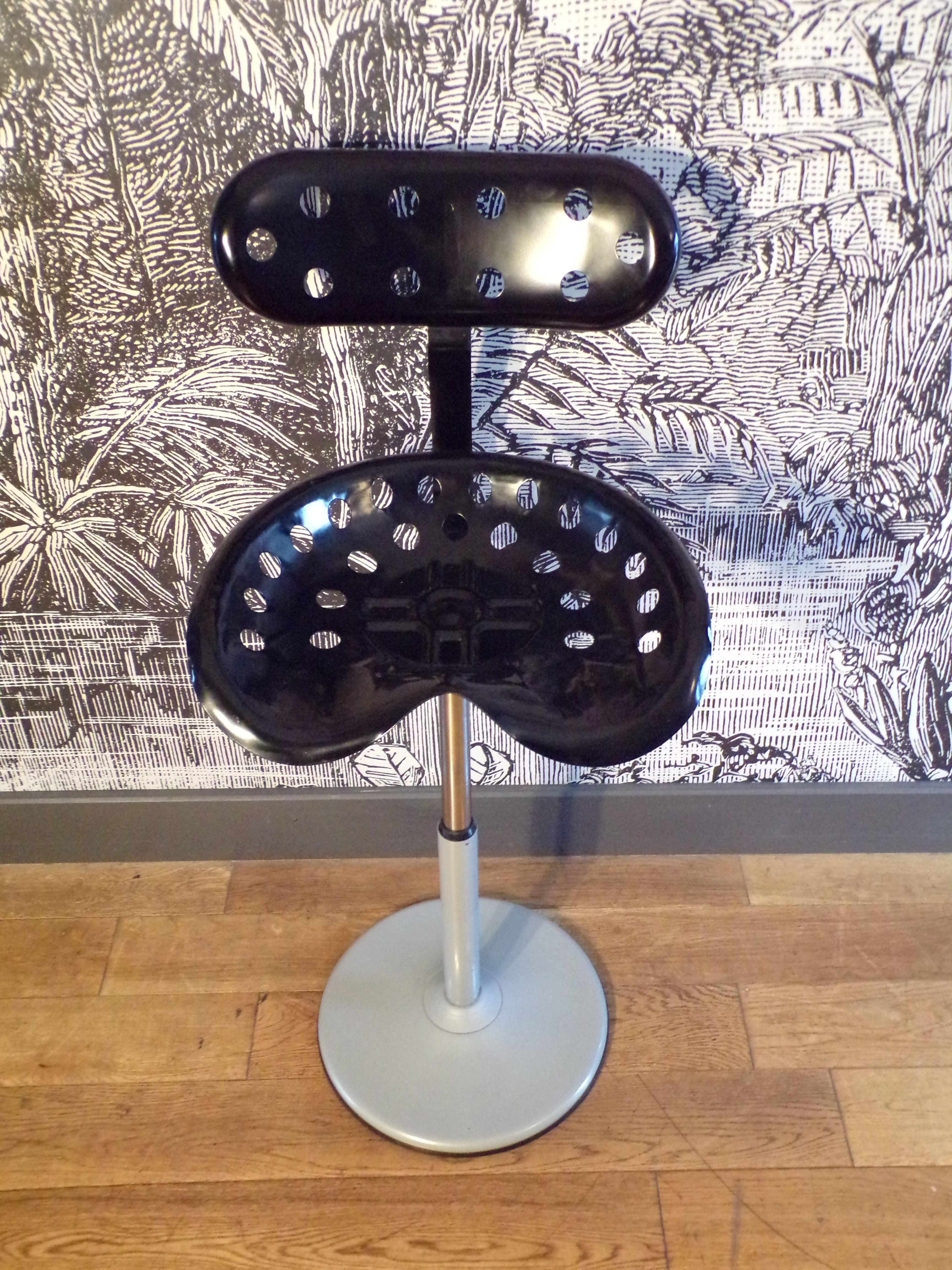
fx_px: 1173
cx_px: 476
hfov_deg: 44.2
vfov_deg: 56.8
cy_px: 635
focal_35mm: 32
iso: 800
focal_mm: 5.8
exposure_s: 1/15
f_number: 3.2
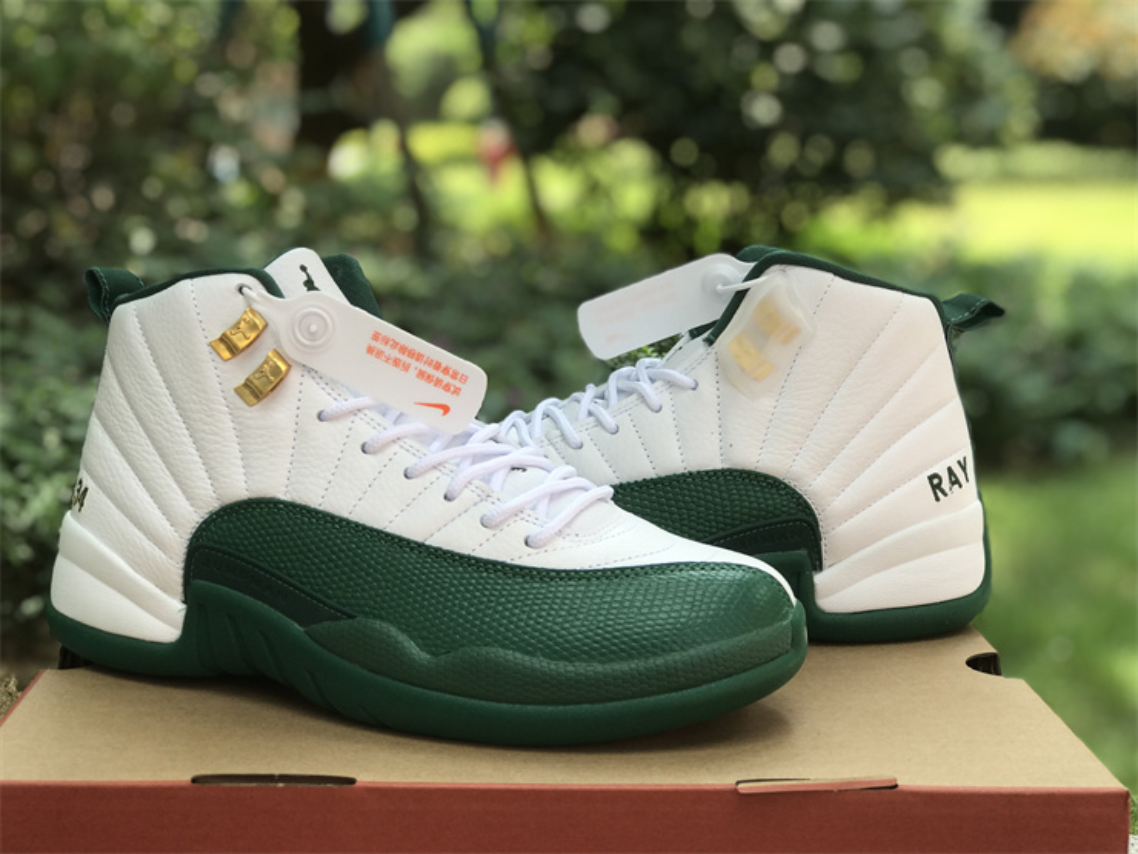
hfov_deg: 33.8
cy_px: 427
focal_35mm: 57
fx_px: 1874
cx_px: 569
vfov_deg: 25.7
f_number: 2.8
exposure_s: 1/193
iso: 20
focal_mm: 6.6
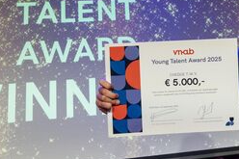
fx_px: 385
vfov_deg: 23.1
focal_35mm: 58
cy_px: 39
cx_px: 214
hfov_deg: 32.8
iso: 3200
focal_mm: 24
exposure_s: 1/250
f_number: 5.6
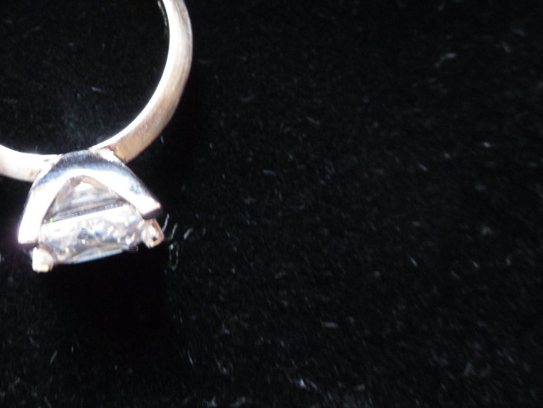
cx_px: 90
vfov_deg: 18.5
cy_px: 69
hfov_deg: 24.2
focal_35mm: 79
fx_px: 1240
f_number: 3.5
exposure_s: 1/5
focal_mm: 6.3
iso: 400
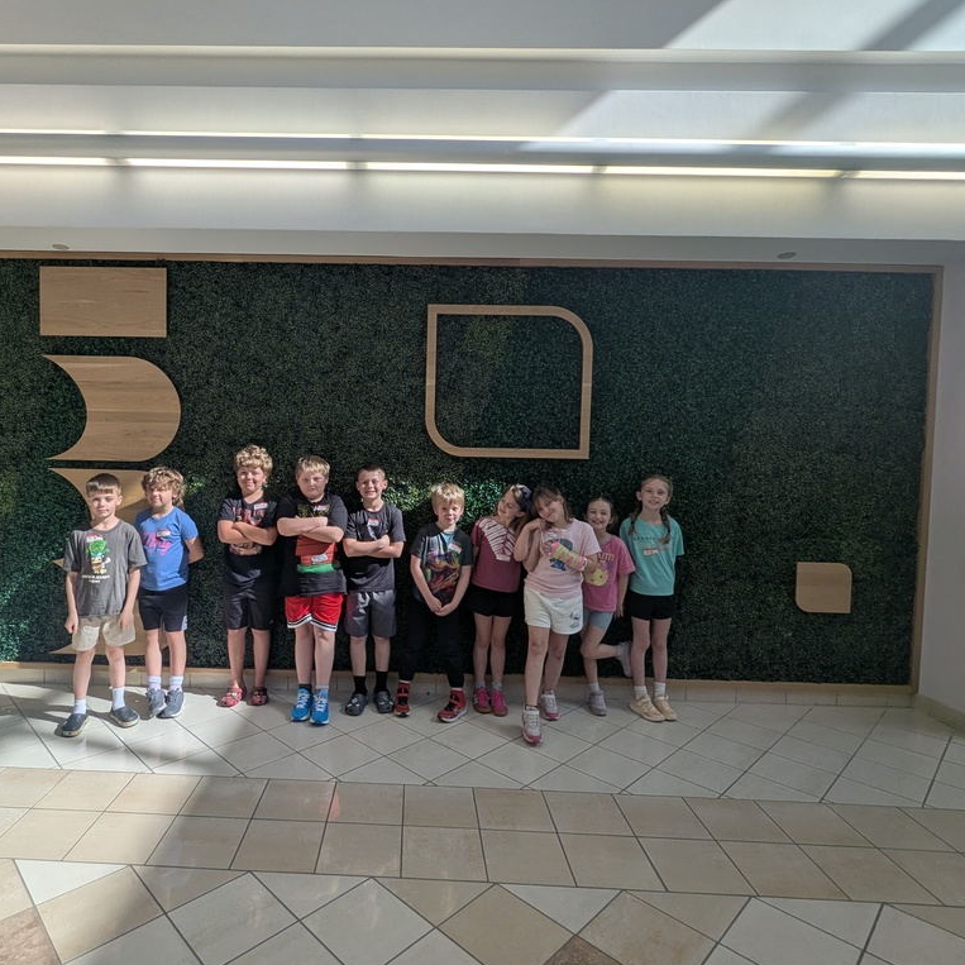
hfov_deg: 76.8
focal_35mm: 19
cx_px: 388
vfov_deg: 77.7
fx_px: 599
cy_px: 485
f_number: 2.2
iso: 42
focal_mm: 2.35
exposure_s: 1/198
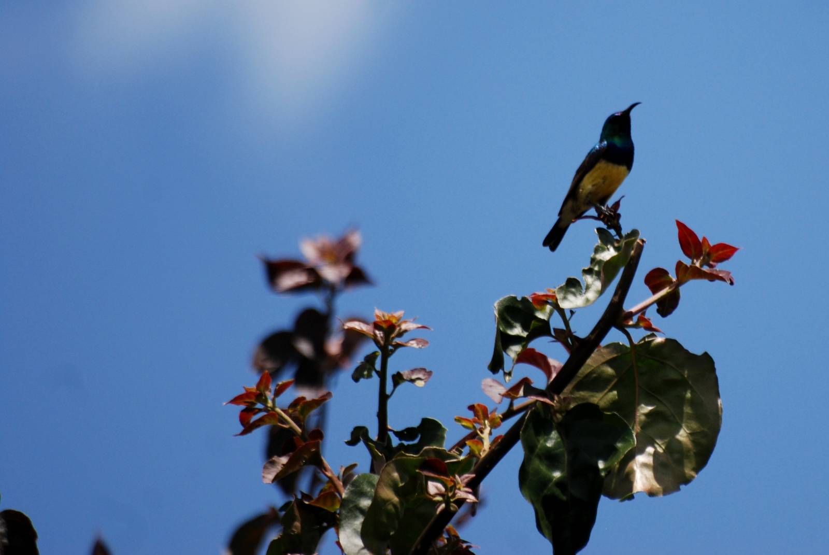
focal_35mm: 450
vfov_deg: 3.1
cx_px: 414
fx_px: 10375
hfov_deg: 4.6
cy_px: 278
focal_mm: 300
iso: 200
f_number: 5.6
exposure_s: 1/800
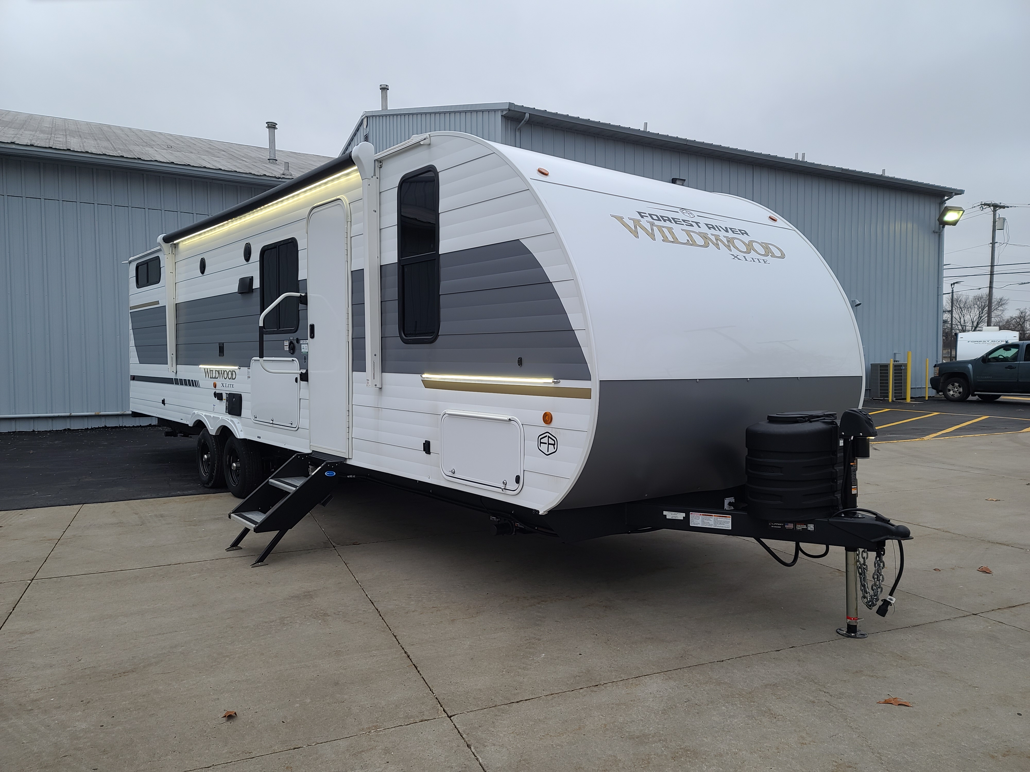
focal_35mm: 25
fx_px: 744
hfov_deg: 69.4
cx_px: 515
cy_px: 386
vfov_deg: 54.9
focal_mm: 7
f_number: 1.8
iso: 40
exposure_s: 1/120
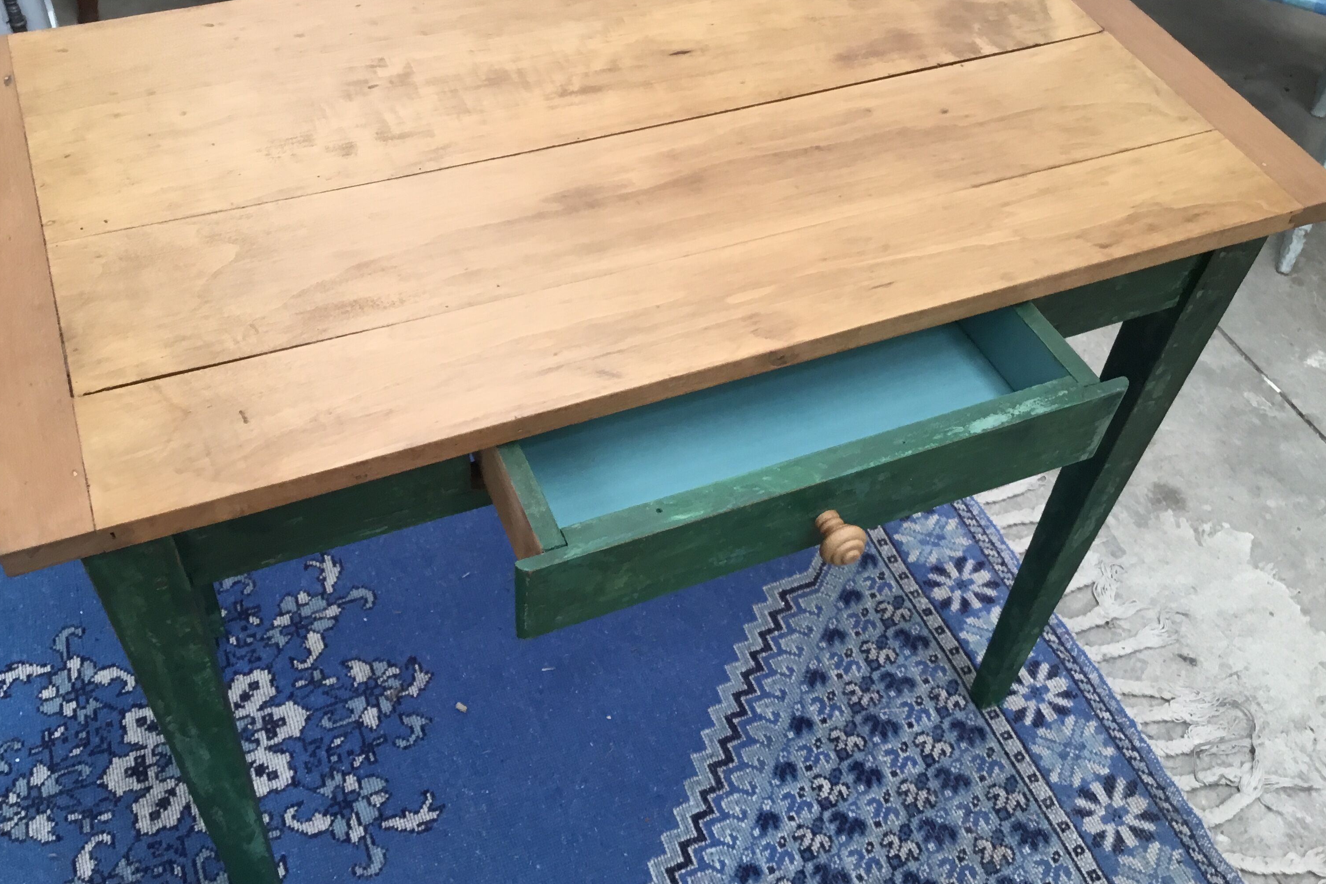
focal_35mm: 35
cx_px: 617
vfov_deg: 37.8
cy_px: 421
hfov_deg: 54.4
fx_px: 1289
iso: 32
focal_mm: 3.3
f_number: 2.4
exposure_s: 1/33
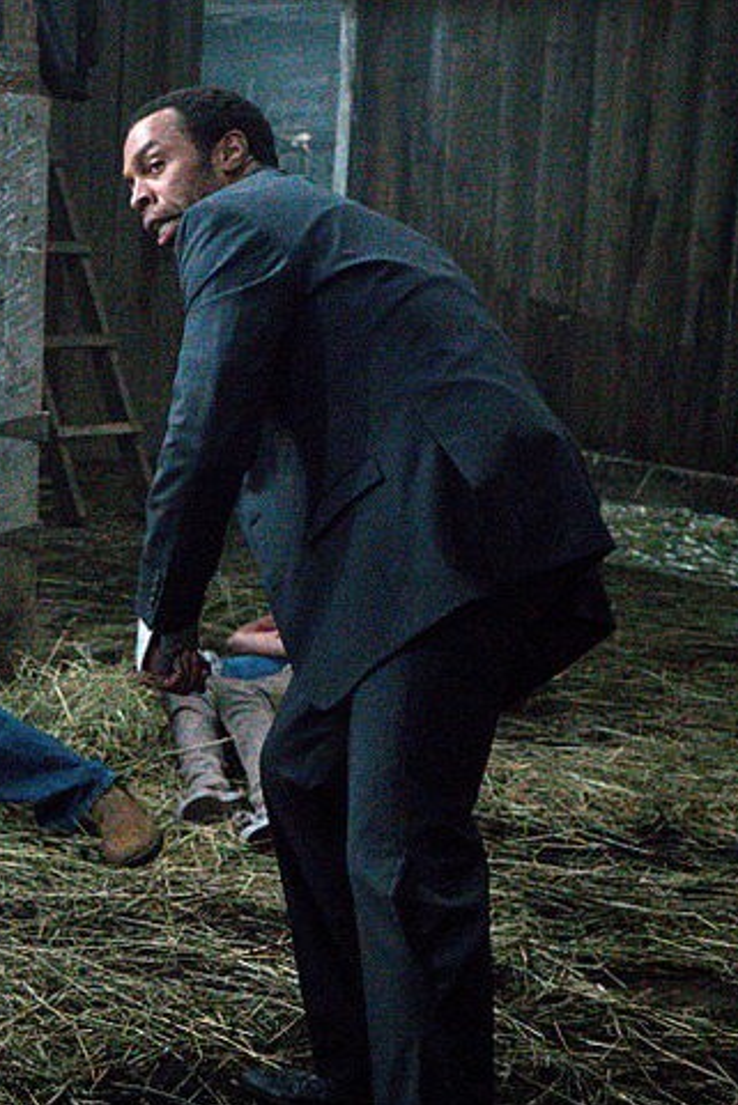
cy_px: 517
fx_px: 2489
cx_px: 14
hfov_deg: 16.5
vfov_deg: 25.0
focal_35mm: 81
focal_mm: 50
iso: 20000
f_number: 6.3
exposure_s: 1/250
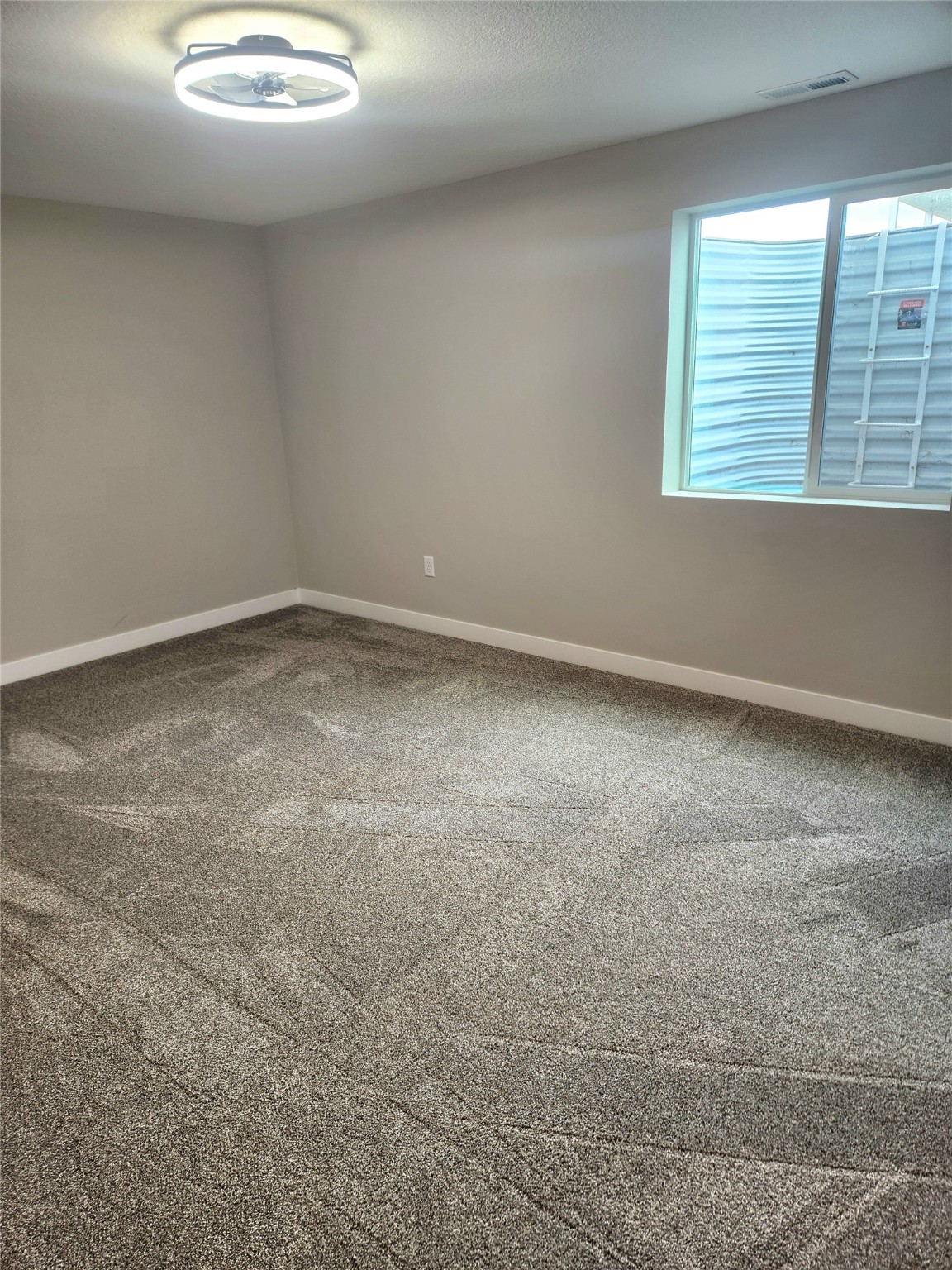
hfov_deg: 58.9
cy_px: 635
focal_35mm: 23
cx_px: 476
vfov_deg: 73.9
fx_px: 843
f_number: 1.8
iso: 80
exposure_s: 1/60.2
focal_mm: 5.4
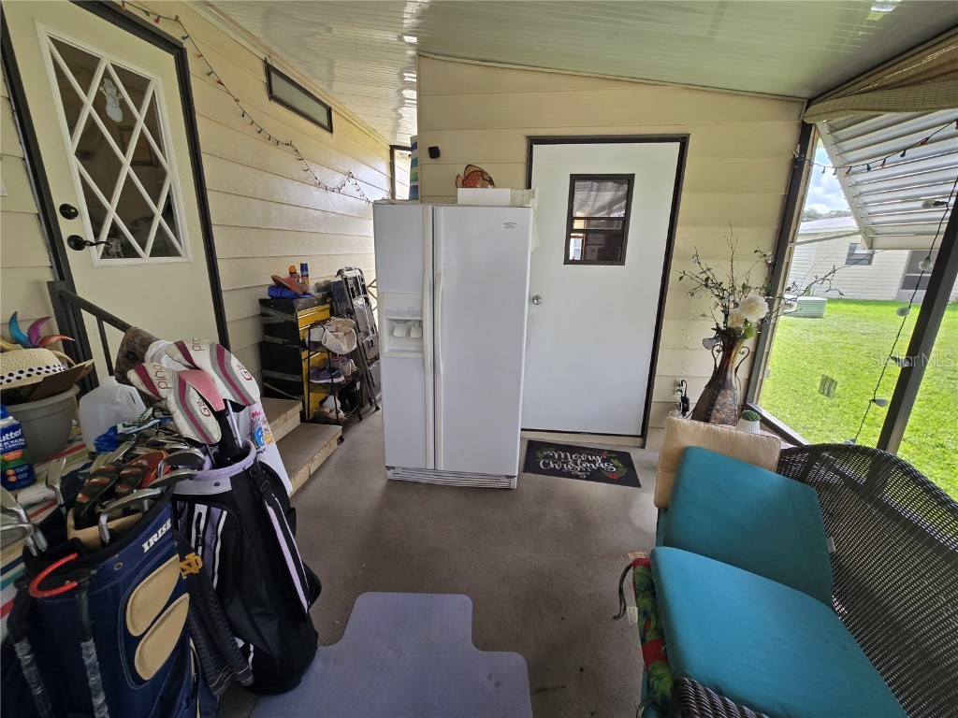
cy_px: 359
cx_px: 479
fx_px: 360
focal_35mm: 13
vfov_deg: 89.9
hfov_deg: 106.2
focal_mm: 2.2
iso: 50
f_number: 2.2
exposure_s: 1/178
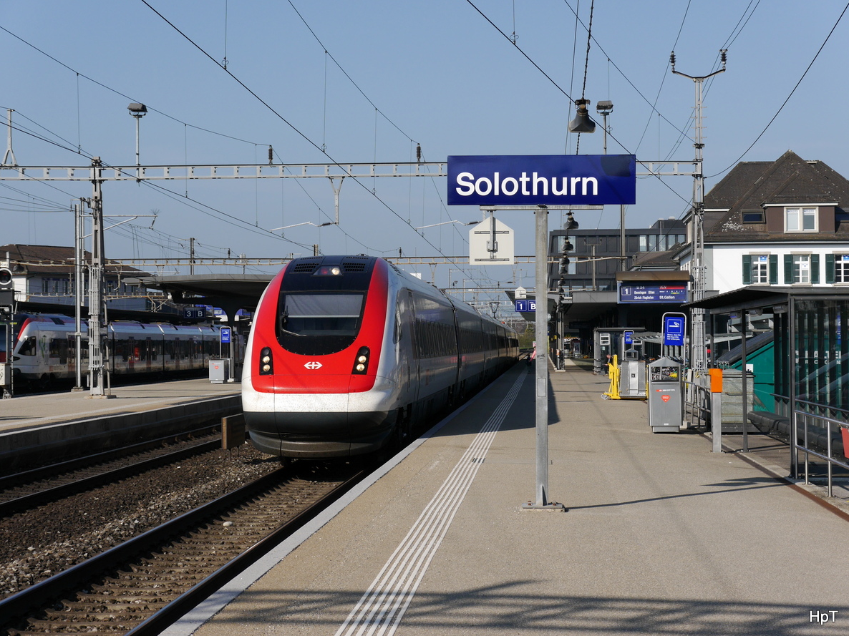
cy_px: 321
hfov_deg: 23.0
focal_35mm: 85
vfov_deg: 17.4
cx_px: 429
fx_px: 2084
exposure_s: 1/400
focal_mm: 42
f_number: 9
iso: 160
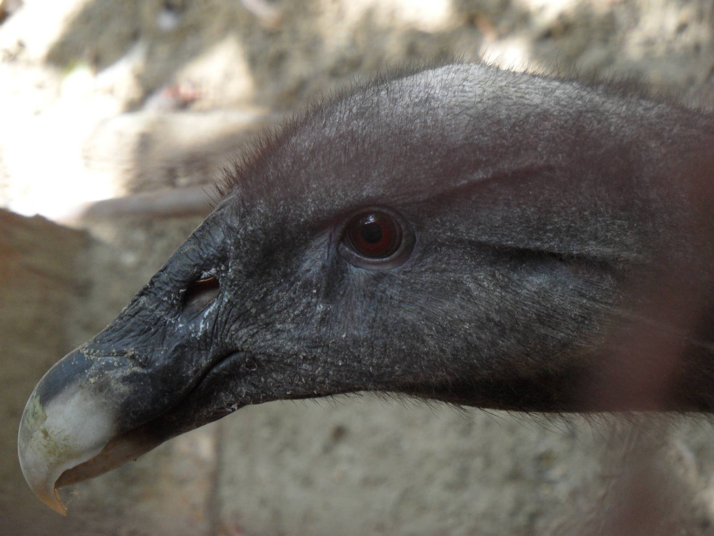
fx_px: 3094
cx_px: 357
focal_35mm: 150
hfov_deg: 13.2
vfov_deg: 9.9
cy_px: 268
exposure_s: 1/90
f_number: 4.4
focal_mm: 24.6
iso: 200
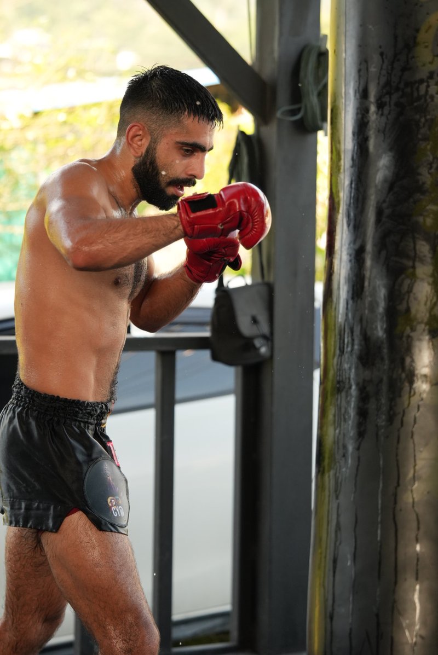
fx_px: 2049
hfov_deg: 12.2
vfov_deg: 18.2
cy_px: 328
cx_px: 219
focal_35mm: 112
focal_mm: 75
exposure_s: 1/1000
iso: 640
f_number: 2.8
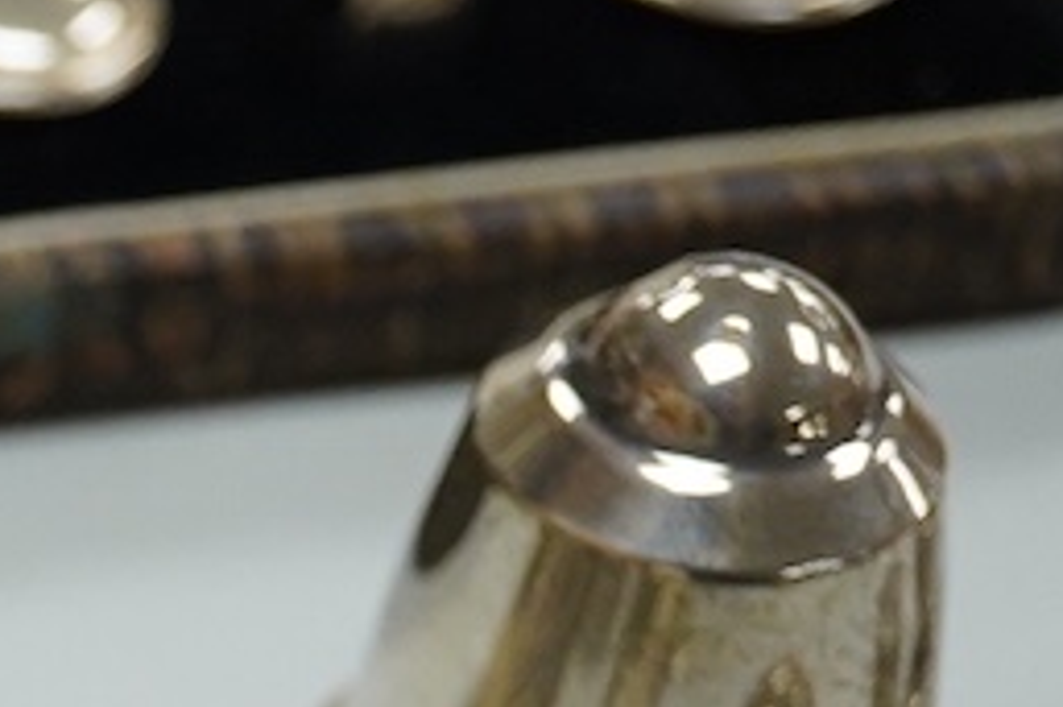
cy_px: 1538
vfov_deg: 6.7
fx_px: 5813
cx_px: -1135
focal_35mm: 197
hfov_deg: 9.7
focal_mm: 30
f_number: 8
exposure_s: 1/400
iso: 2500
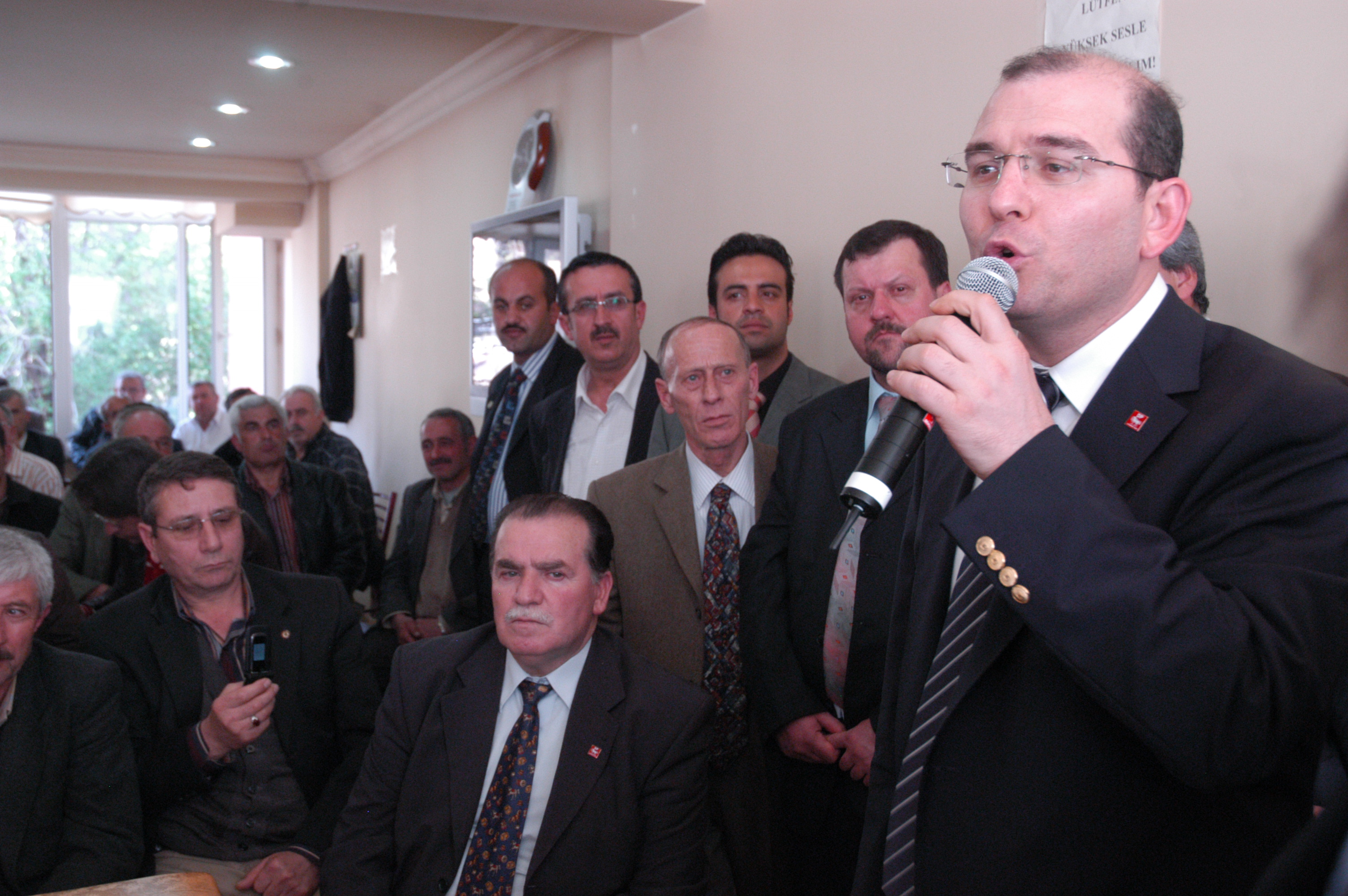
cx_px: 674
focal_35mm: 38
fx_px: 1403
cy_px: 448
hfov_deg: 51.3
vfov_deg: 35.4
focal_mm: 25
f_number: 5.6
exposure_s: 1/100
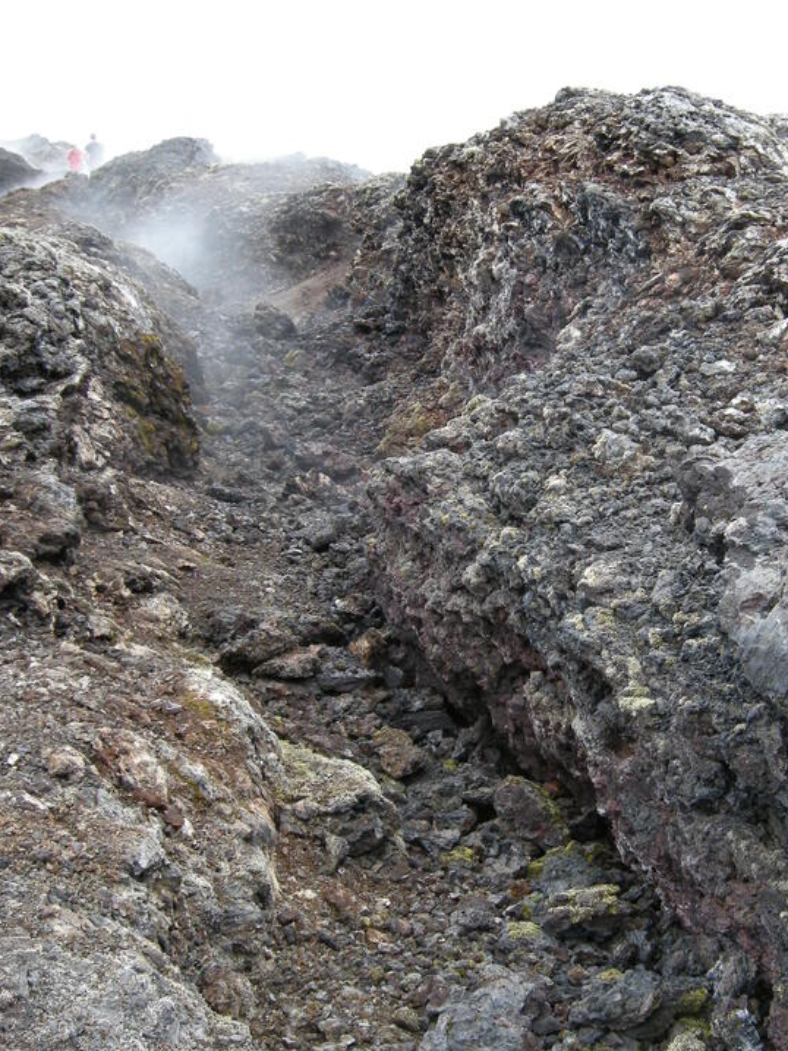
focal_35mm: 50
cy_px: 515
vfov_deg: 38.2
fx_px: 1517
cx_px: 545
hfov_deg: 28.9
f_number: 3.4
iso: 100
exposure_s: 1/65.4
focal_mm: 7.5
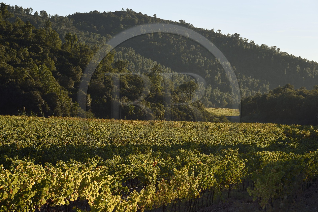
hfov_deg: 14.7
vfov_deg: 9.8
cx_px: 159
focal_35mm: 140
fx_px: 1236
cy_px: 106
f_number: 10
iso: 200
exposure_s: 1/200
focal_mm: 140
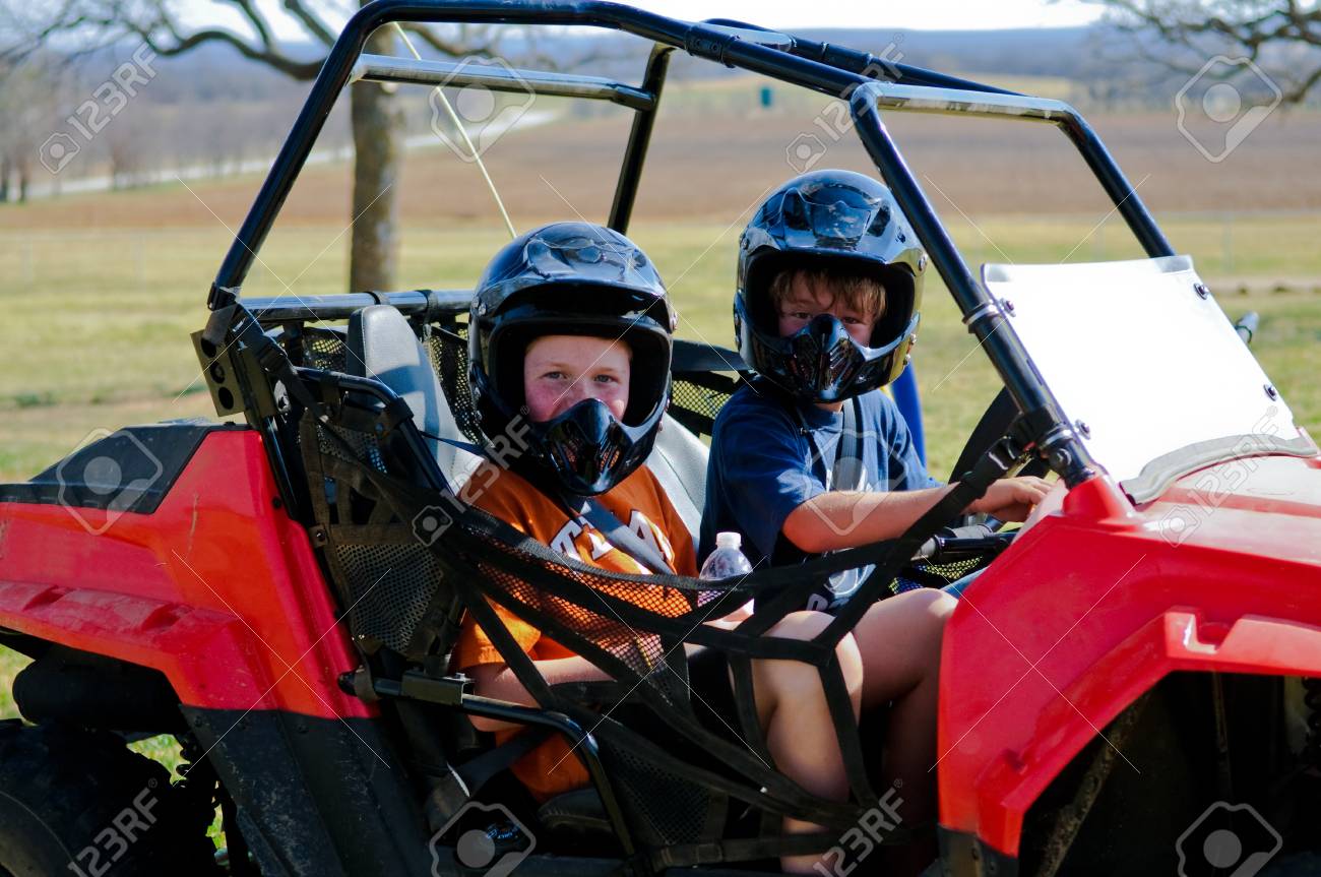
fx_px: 3023
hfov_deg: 24.6
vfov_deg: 16.5
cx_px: 660
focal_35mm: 82
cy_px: 438
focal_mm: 55
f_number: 3.5
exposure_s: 1/3200
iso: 640
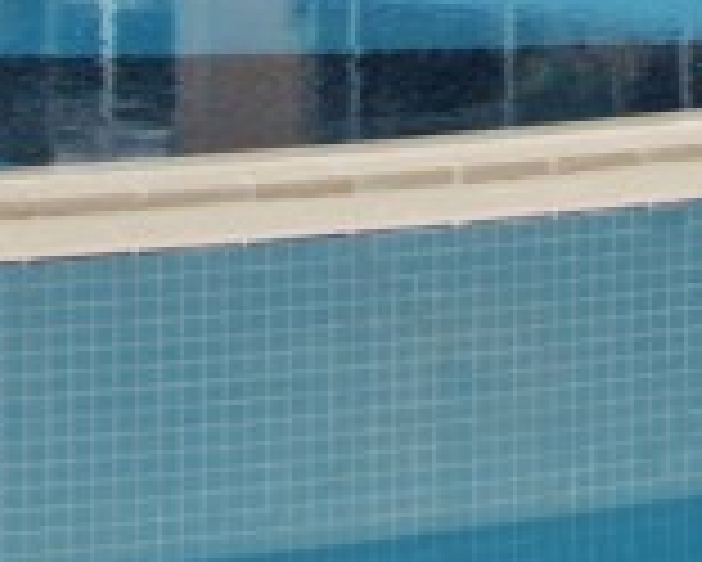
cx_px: 1541
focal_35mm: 248
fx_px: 5156
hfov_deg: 7.4
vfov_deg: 5.9
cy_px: -967
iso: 100
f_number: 7.1
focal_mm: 24
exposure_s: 1/200
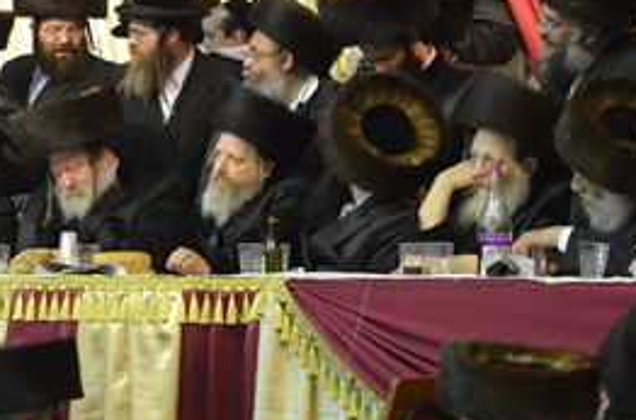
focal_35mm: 161
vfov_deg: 8.5
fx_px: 2827
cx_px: -284
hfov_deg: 12.3
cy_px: 238
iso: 3200
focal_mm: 35
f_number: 4.5
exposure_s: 1/125
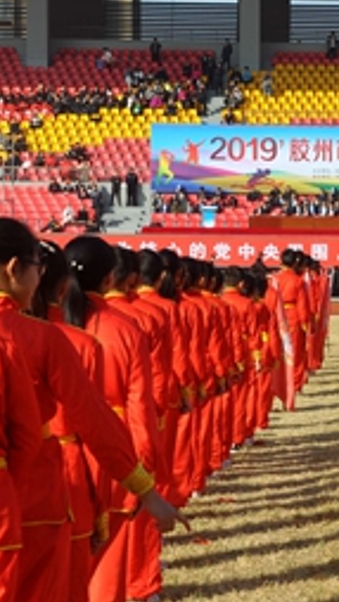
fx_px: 2252
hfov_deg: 8.5
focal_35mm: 141
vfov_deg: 15.2
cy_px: 326
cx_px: 441
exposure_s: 1/320
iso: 200
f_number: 9
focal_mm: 38
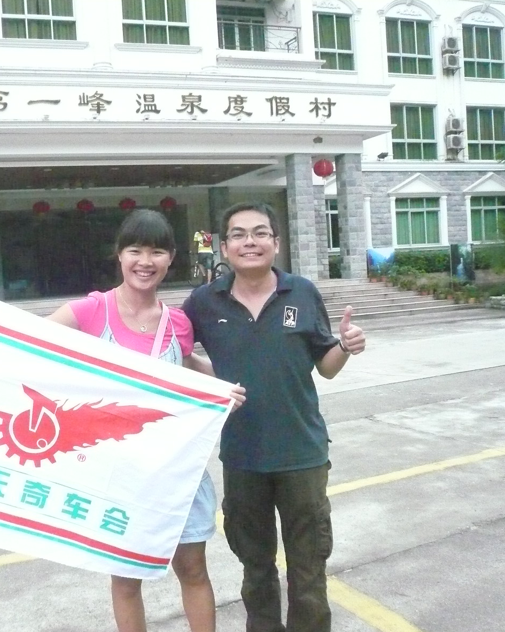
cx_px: 156
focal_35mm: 37
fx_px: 692
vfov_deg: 49.1
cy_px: 317
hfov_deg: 39.5
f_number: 2.8
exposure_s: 1/800
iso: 1250
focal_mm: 4.6
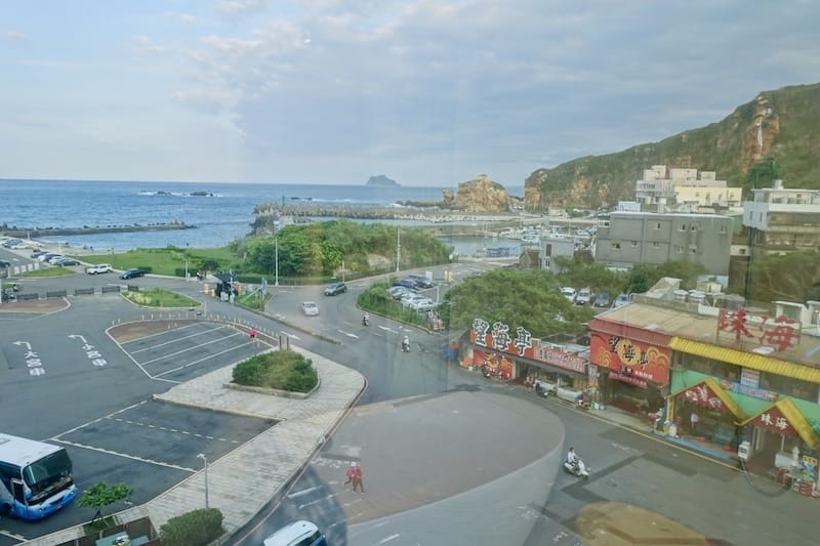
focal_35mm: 24
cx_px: 410
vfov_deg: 53.1
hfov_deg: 73.8
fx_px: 547
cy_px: 273
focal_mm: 8.8
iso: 125
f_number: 4
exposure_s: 1/80
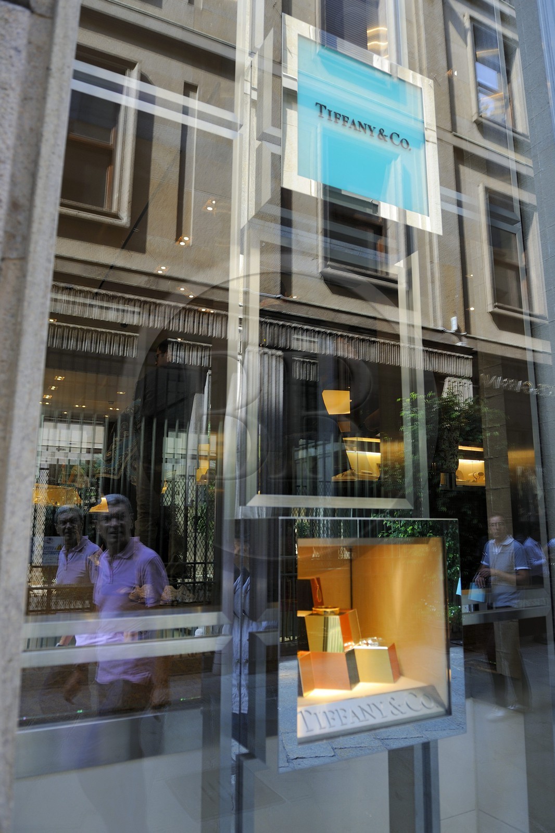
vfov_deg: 73.8
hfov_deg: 53.1
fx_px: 555
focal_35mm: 24
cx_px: 278
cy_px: 416
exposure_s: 1/200
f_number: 4
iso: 400
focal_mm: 24
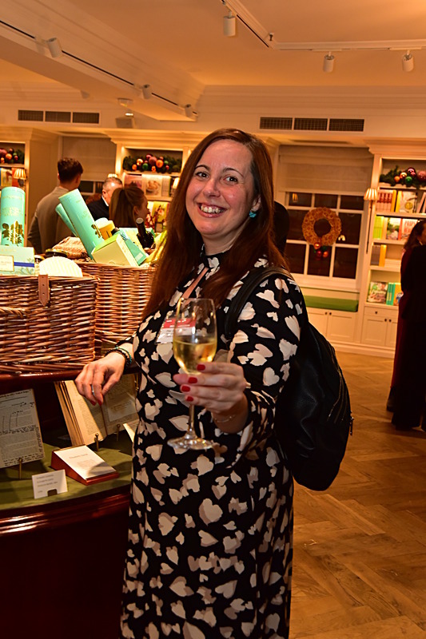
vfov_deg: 48.5
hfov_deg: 33.4
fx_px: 710
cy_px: 320
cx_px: 213
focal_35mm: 40
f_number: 6.3
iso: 1600
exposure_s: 1/50
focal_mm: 40
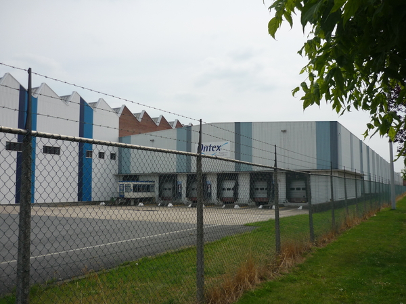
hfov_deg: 55.4
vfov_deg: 42.9
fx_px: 387
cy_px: 152
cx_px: 203
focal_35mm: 33
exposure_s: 1/250
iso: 100
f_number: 8
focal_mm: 5.5
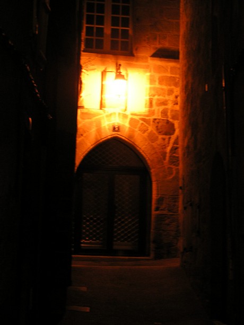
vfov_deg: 19.8
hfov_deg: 14.9
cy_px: 162
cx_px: 122
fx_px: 930
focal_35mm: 99
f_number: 3.5
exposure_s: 1/5
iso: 200
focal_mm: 15.2
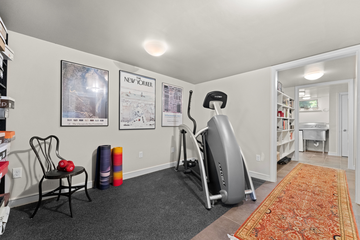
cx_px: 180
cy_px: 120
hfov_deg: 101.9
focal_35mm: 15
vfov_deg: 78.8
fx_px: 146
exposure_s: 1/2
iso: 2500
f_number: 11
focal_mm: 14.6
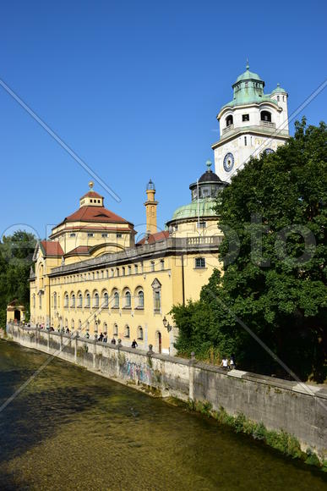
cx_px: 164
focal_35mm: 36
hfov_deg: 36.9
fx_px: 490
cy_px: 246
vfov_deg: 53.1
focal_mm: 24
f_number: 9
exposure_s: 1/320
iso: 100
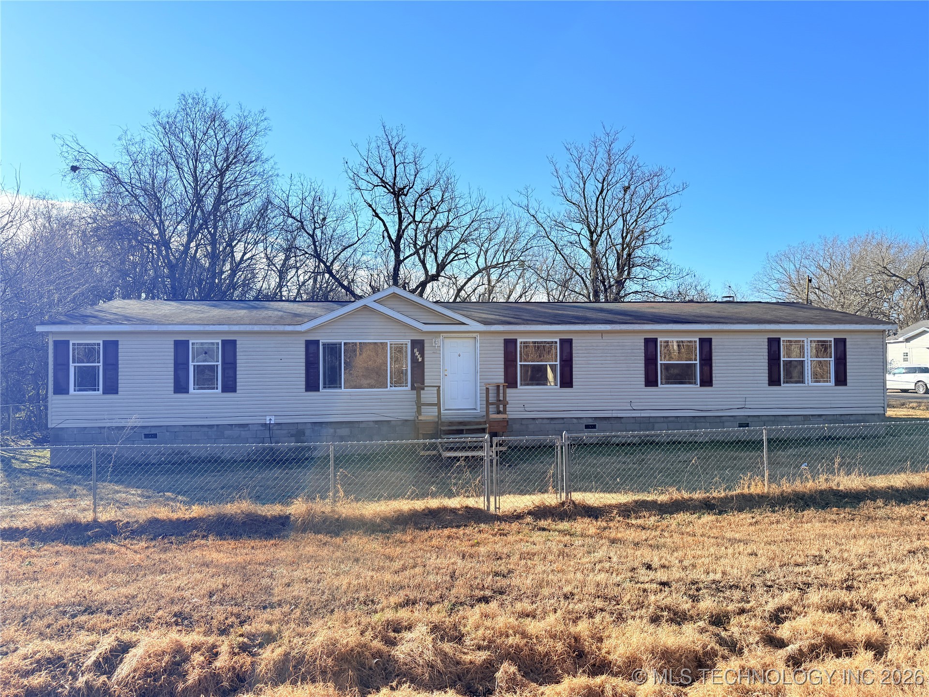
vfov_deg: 56.8
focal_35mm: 24
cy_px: 348
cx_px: 464
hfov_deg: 71.6
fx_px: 644
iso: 100
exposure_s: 1/2801
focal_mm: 6.76
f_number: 1.78
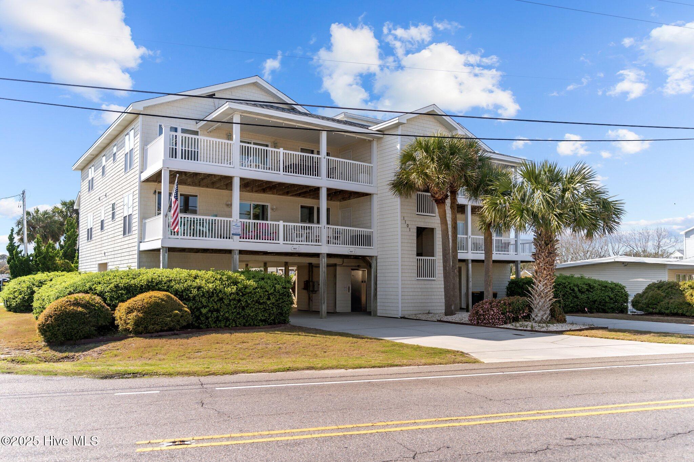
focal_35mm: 28
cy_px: 231
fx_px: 540
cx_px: 347
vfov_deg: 46.4
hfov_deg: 65.5
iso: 320
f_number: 2.8
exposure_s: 1/5000
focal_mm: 28
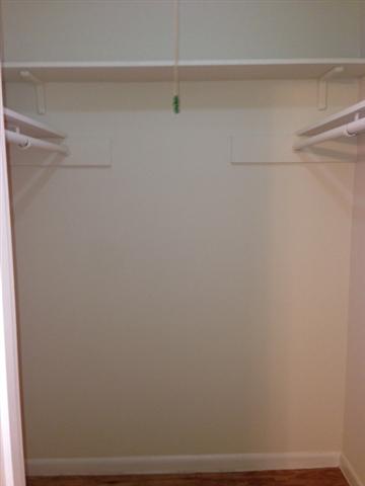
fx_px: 464
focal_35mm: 33
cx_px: 182
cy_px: 243
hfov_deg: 42.9
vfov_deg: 55.4
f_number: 2.4
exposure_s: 1/20
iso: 125
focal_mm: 4.12
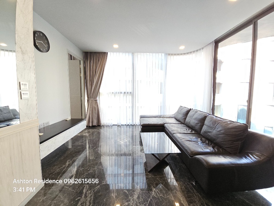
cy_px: 103
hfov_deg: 106.2
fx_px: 103
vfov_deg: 89.9
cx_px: 137
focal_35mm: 13
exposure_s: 1/50
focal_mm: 2.2
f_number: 2.2
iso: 160
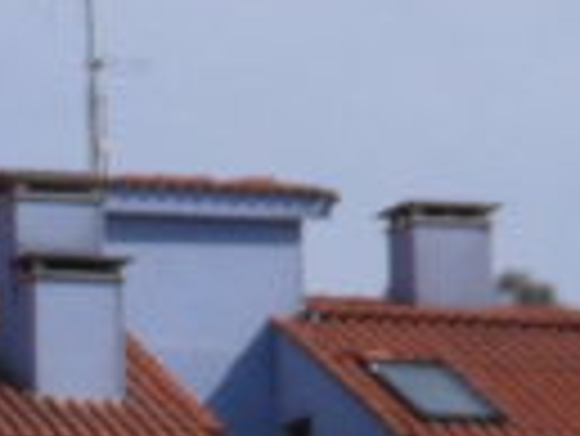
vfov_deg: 2.7
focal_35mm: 541
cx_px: -737
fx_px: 9073
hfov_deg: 3.6
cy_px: 1137
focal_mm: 10.6
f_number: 4.7
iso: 80
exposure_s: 1/750
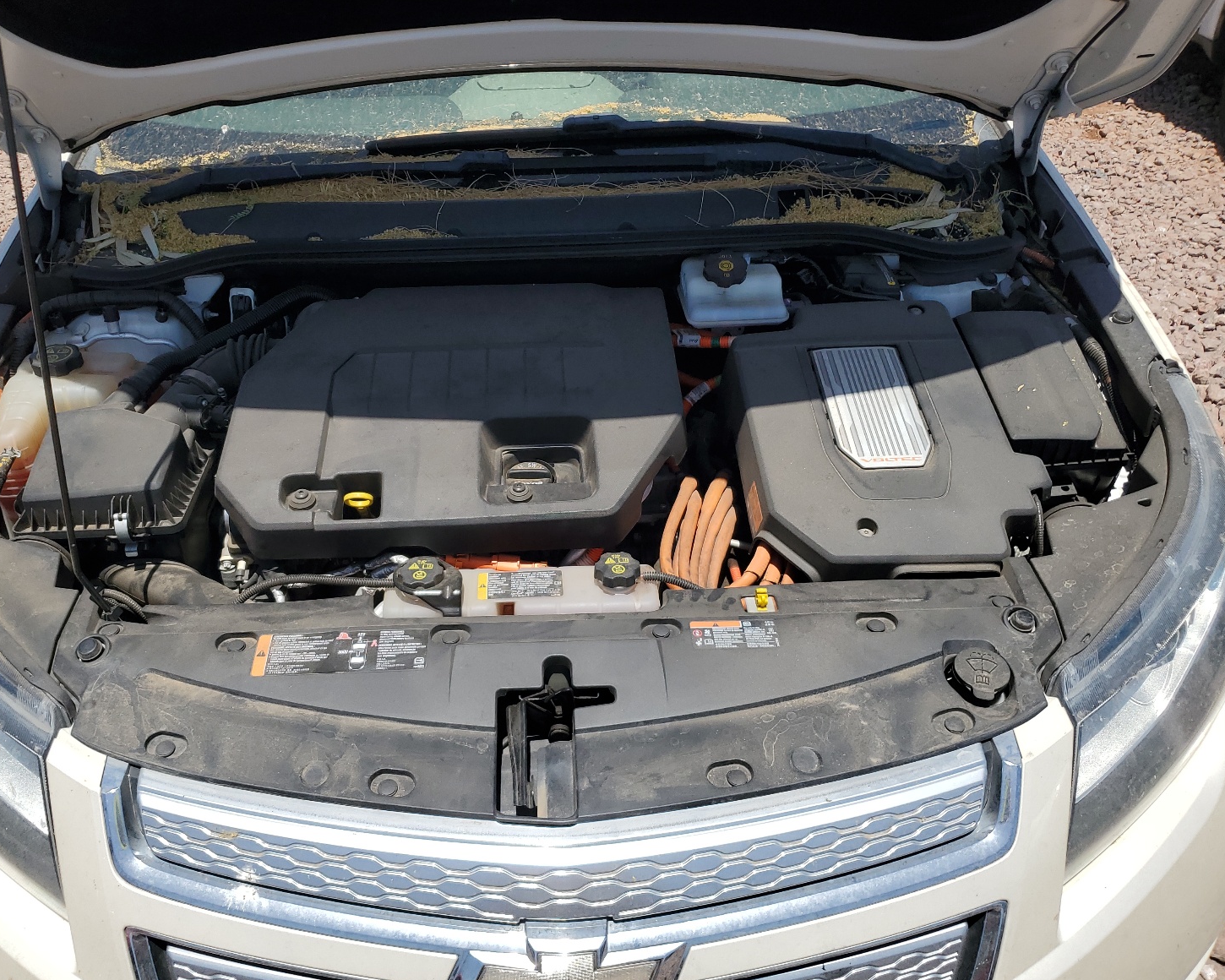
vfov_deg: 51.5
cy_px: 478
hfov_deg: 62.1
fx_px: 1015
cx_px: 557
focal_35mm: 28
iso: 50
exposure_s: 1/5000
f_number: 1.5
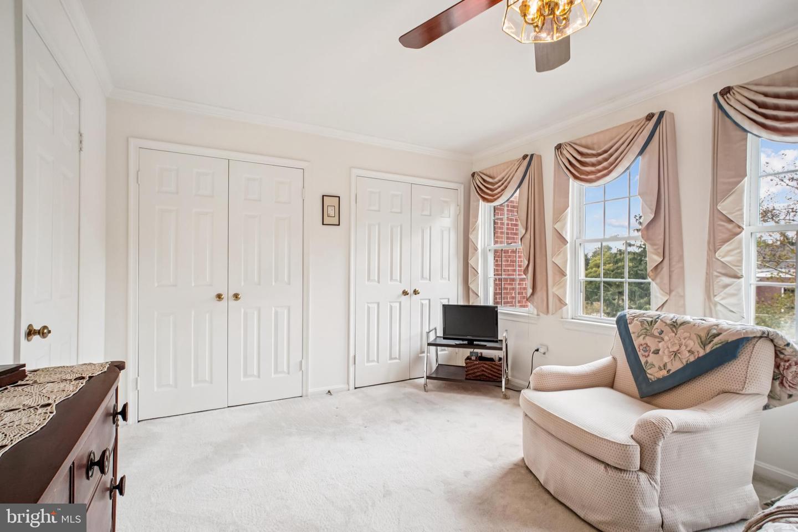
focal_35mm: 16
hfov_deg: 95.0
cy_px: 266
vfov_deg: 72.1
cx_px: 399
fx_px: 366
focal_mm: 11
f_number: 8
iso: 500
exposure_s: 1/30
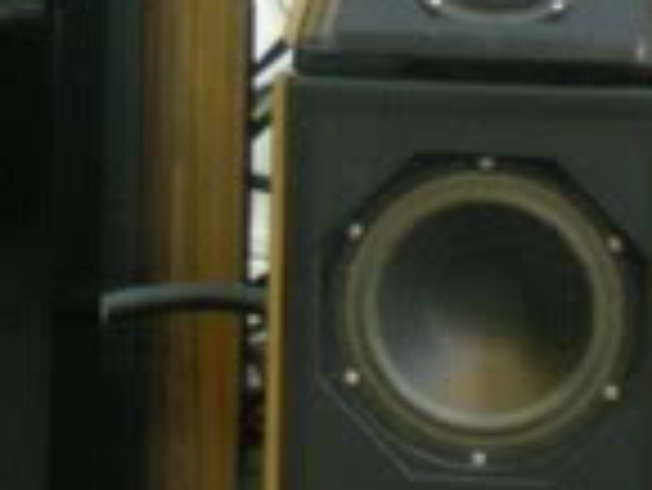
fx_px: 3167
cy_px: 13
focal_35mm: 168
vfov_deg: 8.8
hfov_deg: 11.7
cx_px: 54
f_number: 3.1
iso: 286
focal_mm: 6.3
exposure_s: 1/8
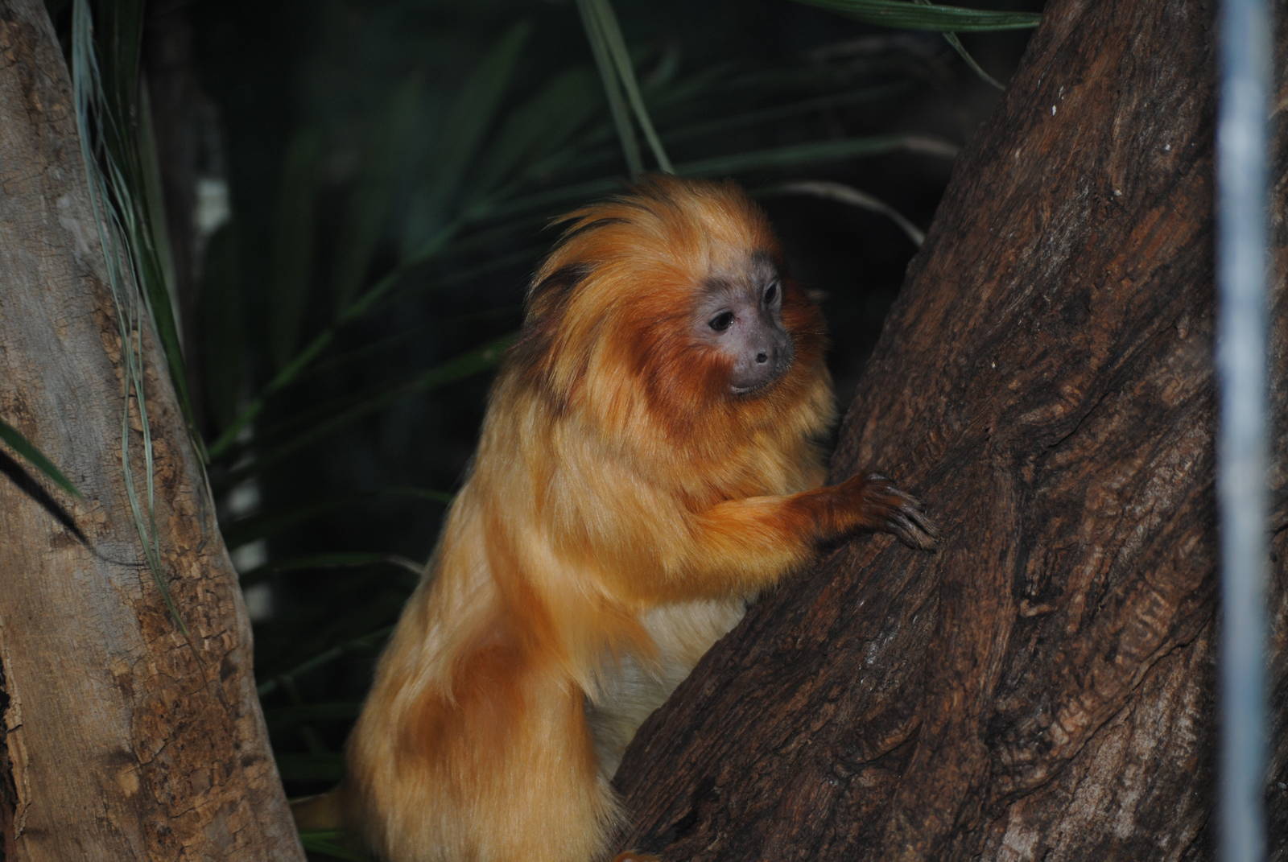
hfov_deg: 24.6
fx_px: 2955
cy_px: 431
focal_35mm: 82
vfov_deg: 16.6
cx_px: 644
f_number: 4
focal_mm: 55
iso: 200
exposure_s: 1/60
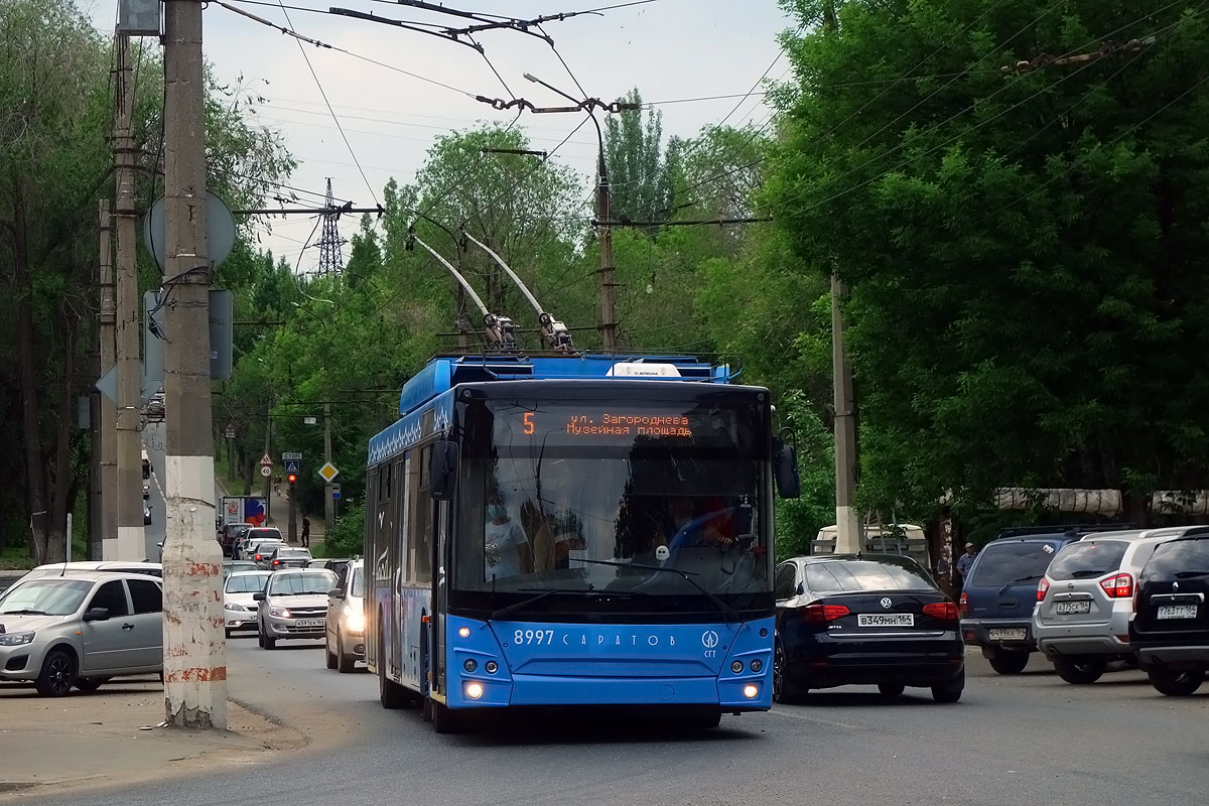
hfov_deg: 22.4
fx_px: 3056
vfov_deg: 15.0
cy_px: 403
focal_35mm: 91
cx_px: 604
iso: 200
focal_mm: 33.9
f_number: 4.5
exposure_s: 1/500
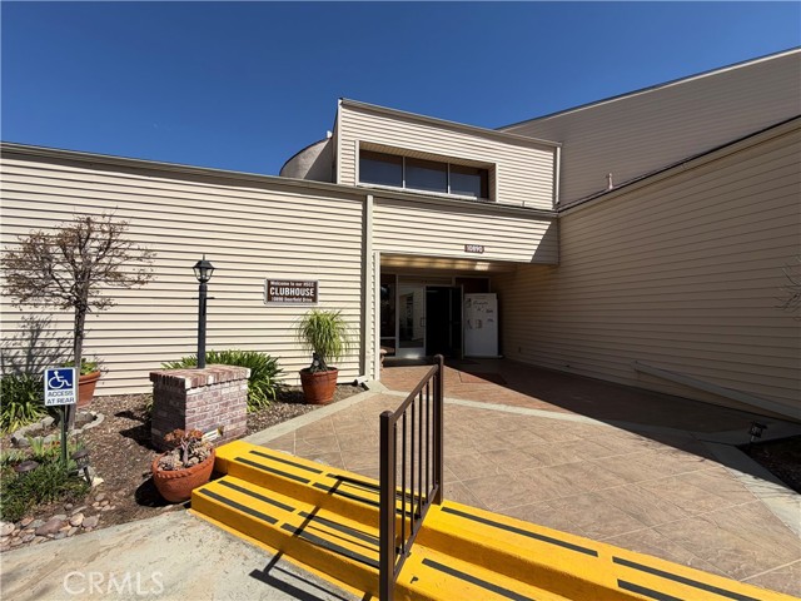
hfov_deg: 102.1
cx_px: 400
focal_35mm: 14
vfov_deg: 85.7
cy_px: 300
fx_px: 324
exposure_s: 1/1211
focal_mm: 2.22
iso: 20
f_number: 2.2
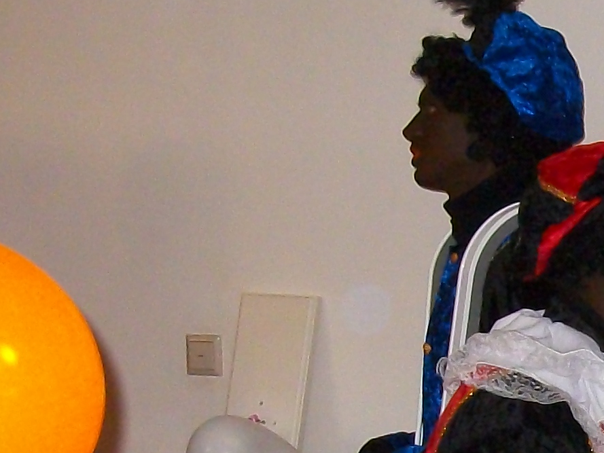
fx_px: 2670
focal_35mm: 153
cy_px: 476
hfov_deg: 12.3
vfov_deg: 9.6
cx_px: 908
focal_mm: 5.7
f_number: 2.9
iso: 253
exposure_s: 1/40
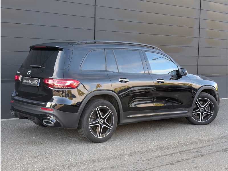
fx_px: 323
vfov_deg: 29.7
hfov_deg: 38.9
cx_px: 114
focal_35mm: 49
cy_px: 86
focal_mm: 6.9
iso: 159
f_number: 1.68
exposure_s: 1/402
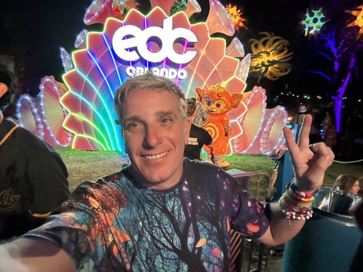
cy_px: 136
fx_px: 241
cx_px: 182
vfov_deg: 58.9
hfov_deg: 73.9
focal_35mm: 23
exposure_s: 1/29
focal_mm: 2.69
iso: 500
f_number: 1.9
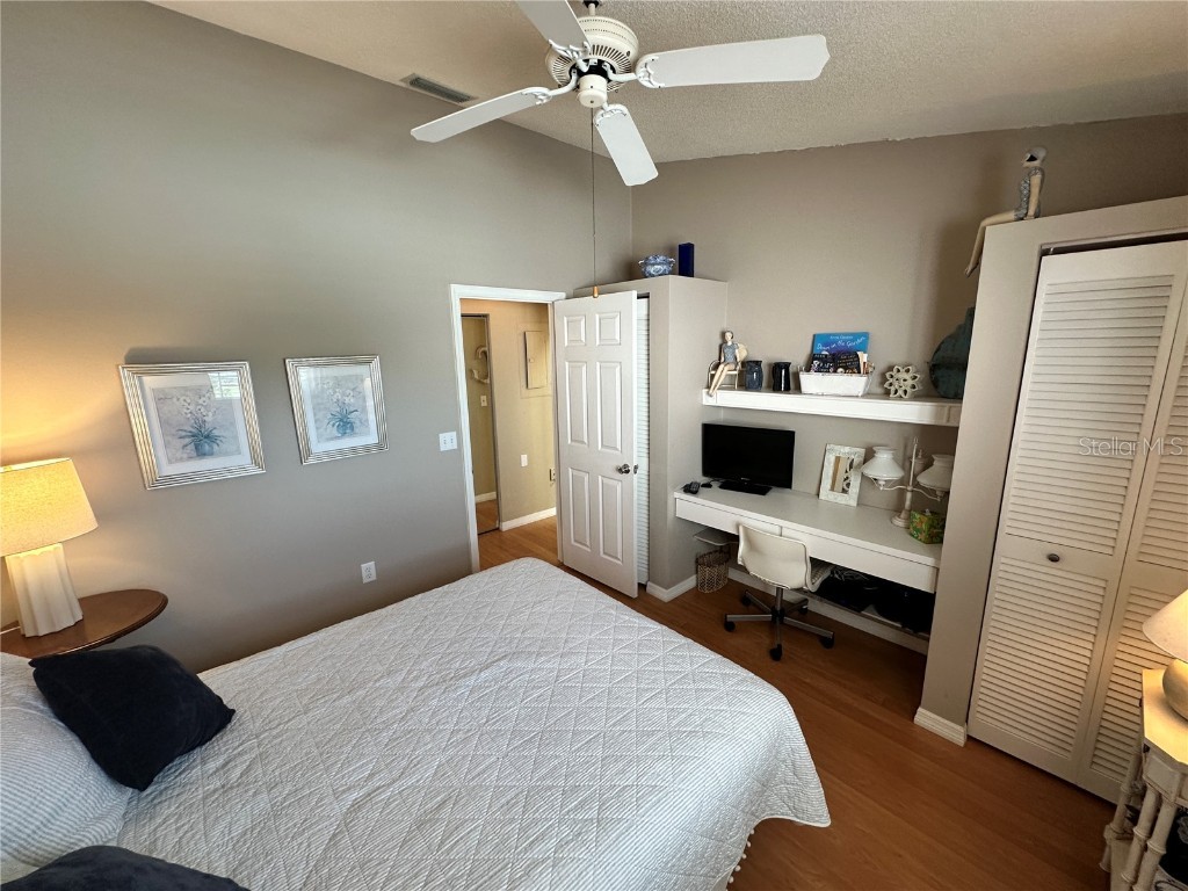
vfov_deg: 85.7
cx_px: 594
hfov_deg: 102.1
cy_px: 446
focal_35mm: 14
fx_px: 480
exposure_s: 1/120
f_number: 2.2
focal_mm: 2.22
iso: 160
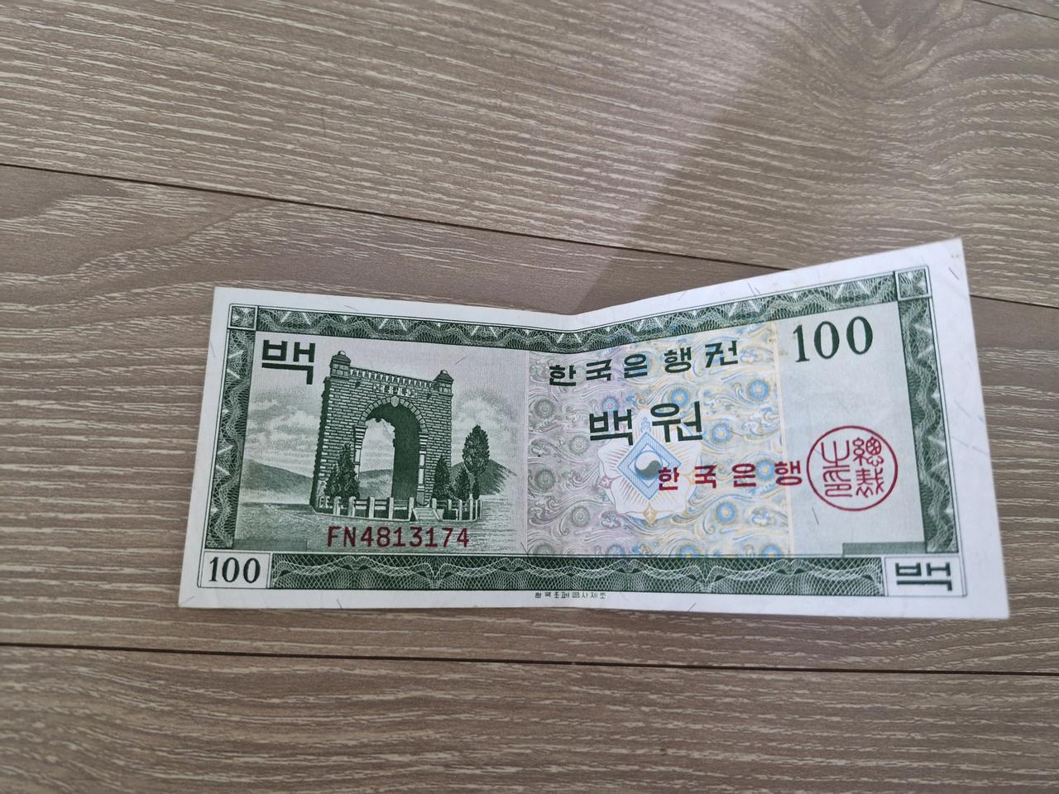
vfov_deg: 58.9
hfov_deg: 73.9
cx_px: 530
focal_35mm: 23
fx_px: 704
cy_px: 397
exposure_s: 1/60
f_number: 1.8
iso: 640
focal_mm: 5.54
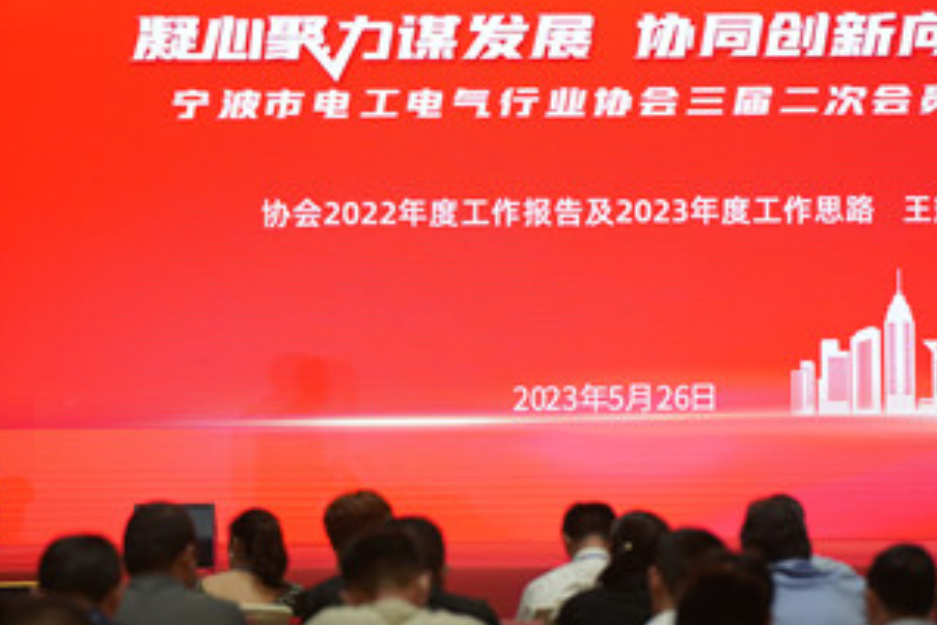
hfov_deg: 13.6
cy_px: 272
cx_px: 489
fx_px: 3932
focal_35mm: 151
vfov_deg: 9.1
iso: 500
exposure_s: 1/160
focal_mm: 91
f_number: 2.8
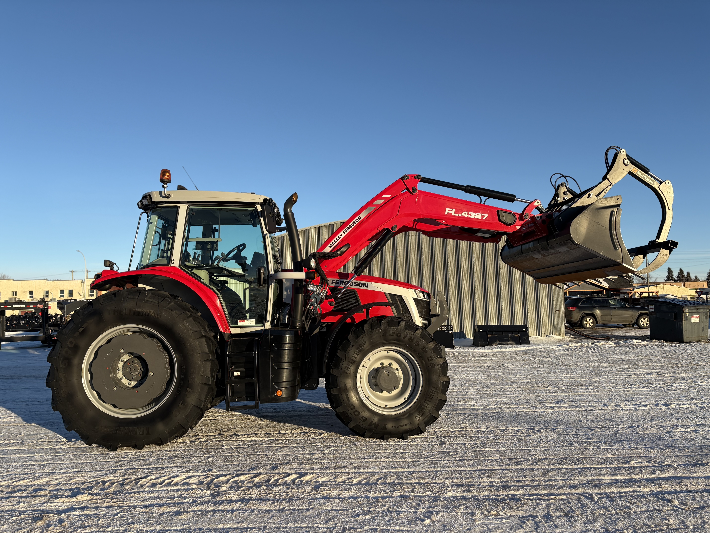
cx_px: 355
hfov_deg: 67.3
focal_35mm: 26
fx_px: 533
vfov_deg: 53.1
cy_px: 266
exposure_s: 1/2075
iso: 50
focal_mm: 5.96
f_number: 1.6
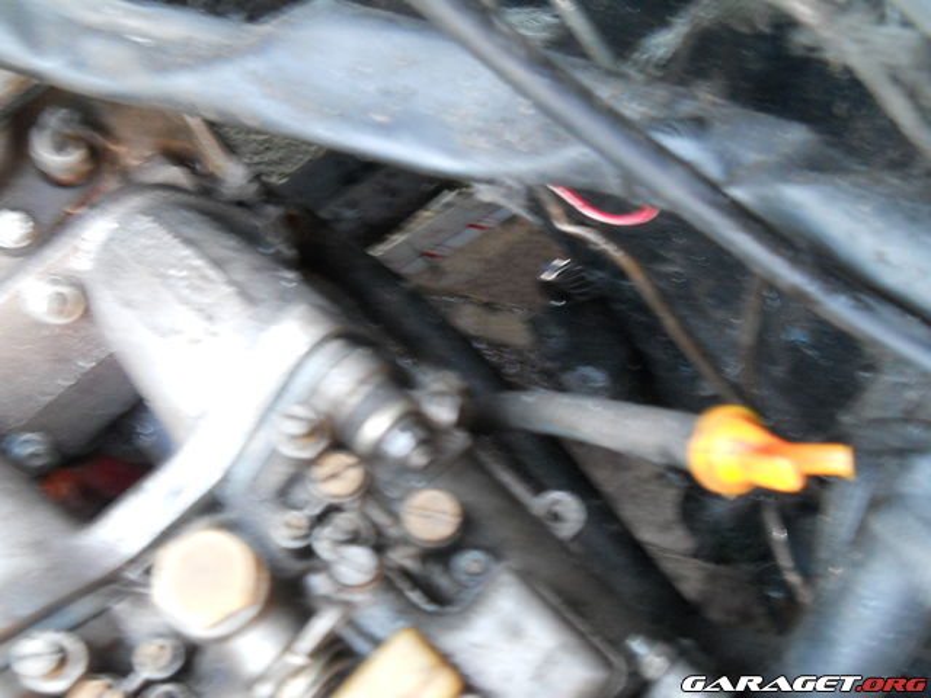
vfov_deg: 35.1
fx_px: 1103
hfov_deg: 45.8
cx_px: 466
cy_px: 349
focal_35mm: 41
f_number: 3.1
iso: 400
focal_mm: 6.72
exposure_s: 1/10
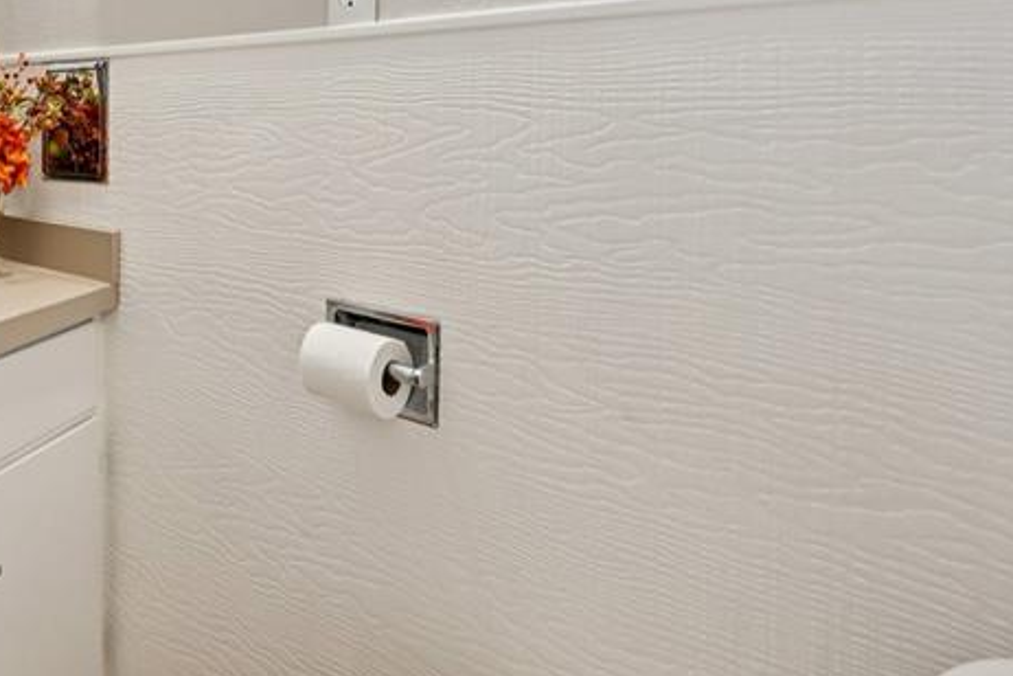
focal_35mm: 31
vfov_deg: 39.9
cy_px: 99
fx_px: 872
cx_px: 4
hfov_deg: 49.4
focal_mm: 14
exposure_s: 1/15
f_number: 11
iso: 400
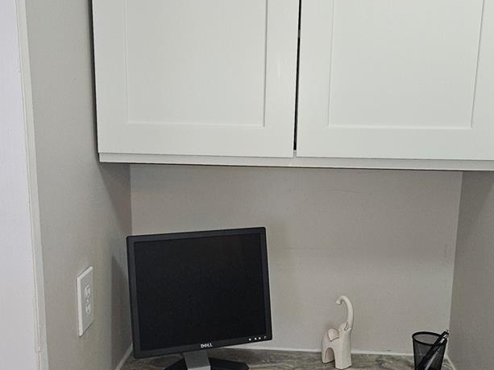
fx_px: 642
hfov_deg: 42.1
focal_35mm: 45
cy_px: 245
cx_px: 247
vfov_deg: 31.9
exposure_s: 1/60
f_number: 1.8
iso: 100
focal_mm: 5.4
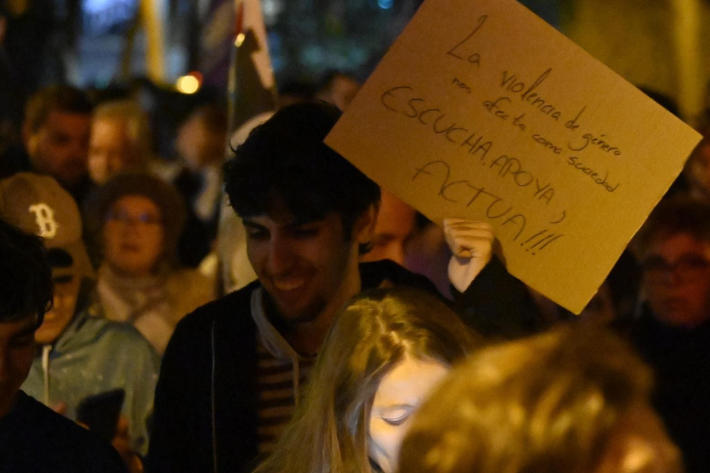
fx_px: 7191
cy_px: 178
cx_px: 580
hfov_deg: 5.6
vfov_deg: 3.8
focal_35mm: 365
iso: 20000
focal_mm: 145
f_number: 6.3
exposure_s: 1/160
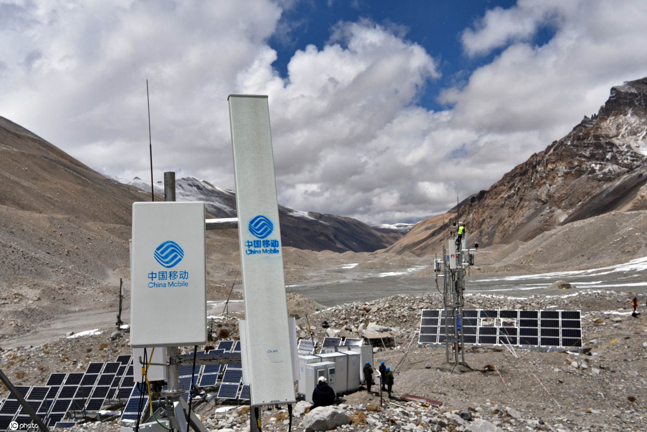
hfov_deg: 42.7
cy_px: 216
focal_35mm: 46
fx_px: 827
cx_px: 324
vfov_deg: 29.3
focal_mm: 46
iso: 200
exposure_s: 1/640
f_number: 13
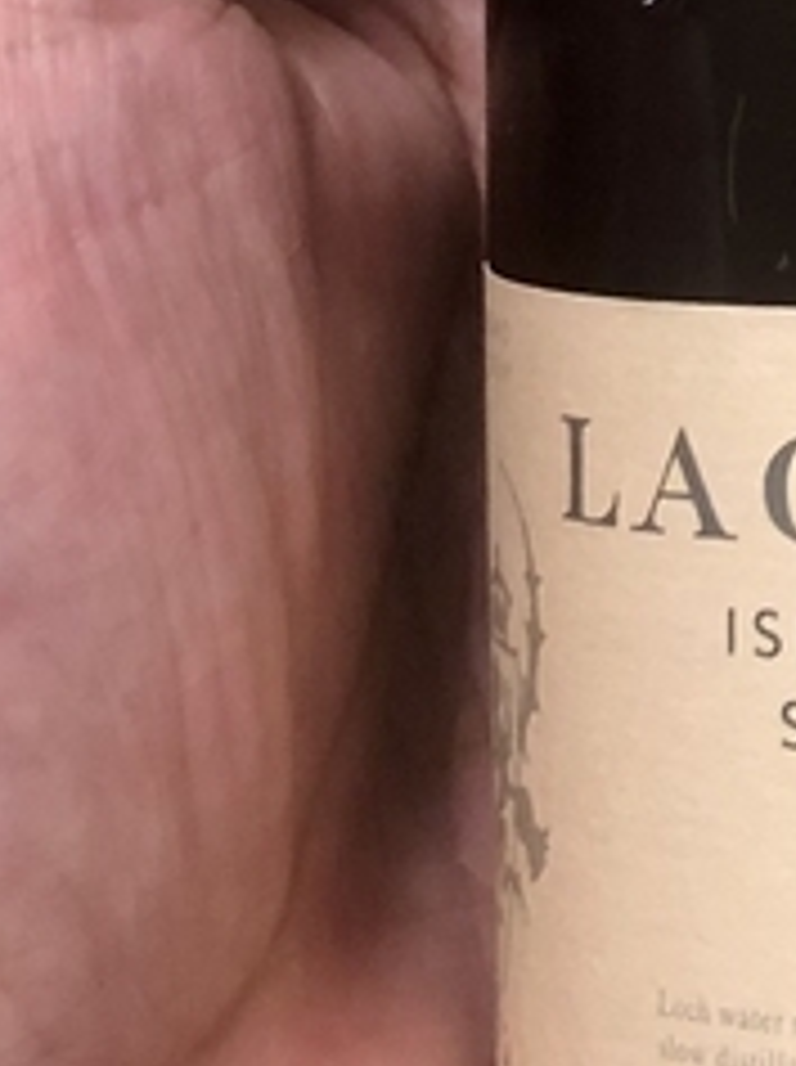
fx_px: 4366
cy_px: -634
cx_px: 1736
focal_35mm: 142
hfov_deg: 9.5
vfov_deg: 13.0
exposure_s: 1/15
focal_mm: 3.99
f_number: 1.8
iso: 40
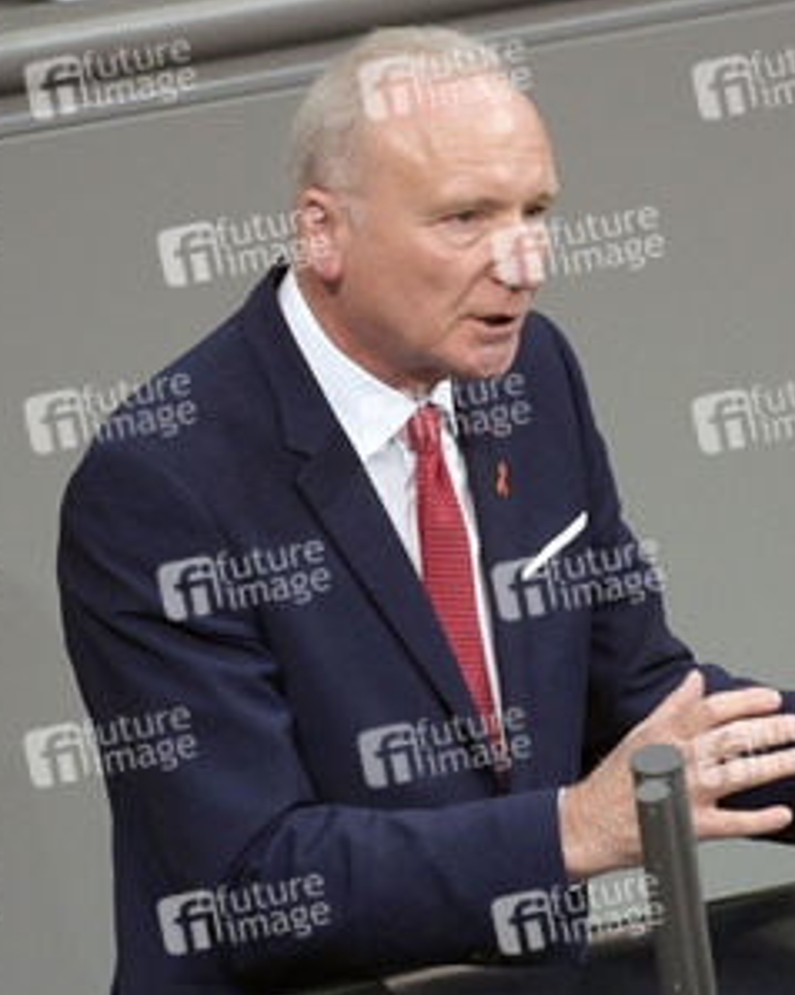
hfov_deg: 2.4
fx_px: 18813
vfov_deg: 3.0
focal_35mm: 639
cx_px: 489
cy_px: 498
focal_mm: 450
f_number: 5.6
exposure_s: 1/320
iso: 10000
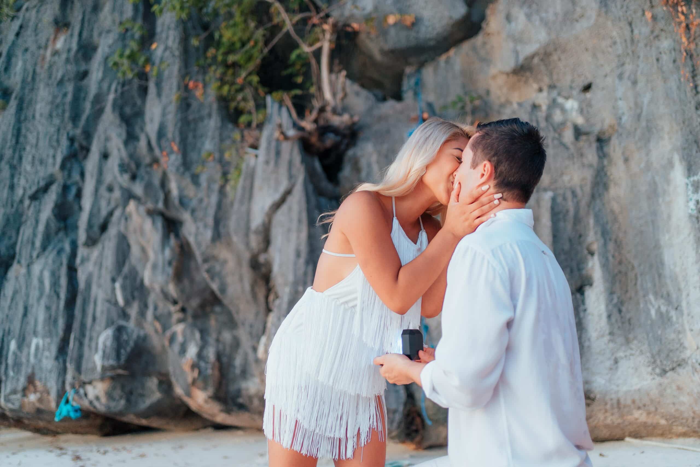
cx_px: 350
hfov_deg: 54.4
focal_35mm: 35
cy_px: 234
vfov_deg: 37.9
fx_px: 681
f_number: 1.8
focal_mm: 35
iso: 500
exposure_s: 1/125
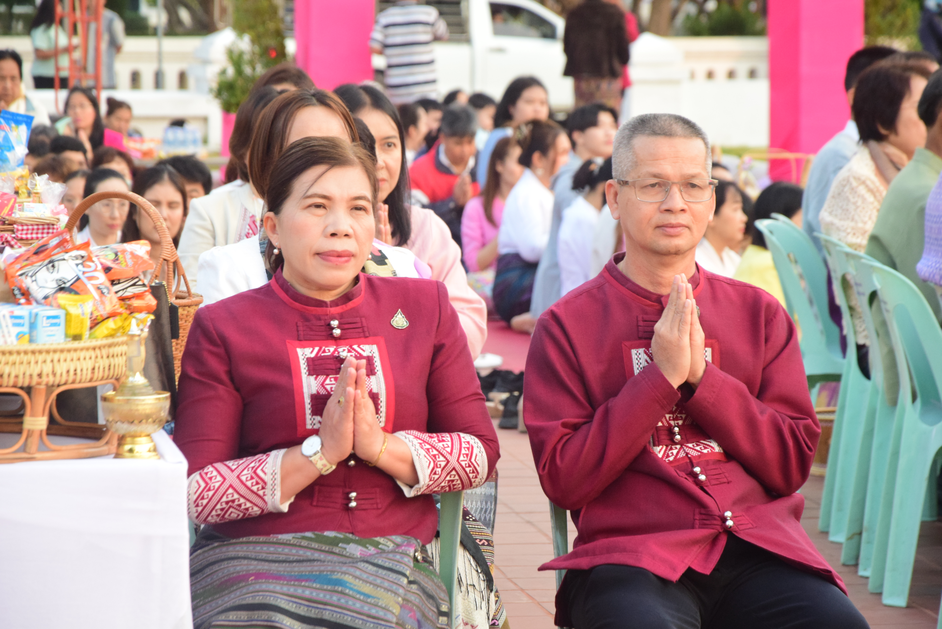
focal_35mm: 158
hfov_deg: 13.0
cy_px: 314
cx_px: 471
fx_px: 4122
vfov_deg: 8.7
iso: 1600
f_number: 8
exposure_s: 1/160
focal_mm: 105
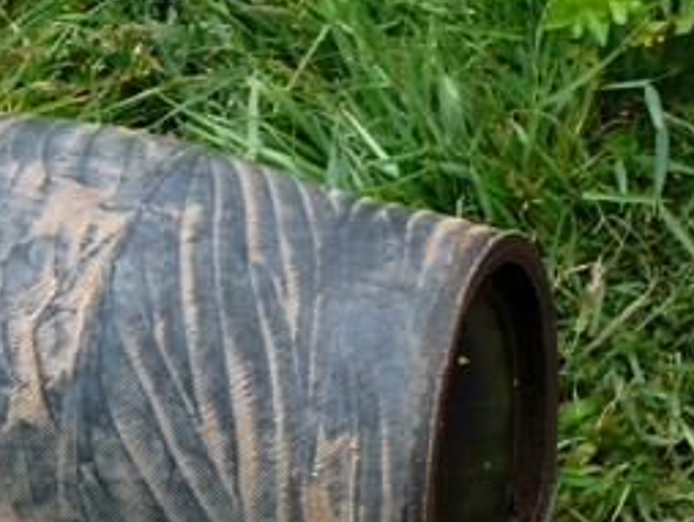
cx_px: 186
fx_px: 1926
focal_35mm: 96
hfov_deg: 20.3
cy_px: 369
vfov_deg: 15.4
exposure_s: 1/60
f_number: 3.6
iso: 80
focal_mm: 9.1
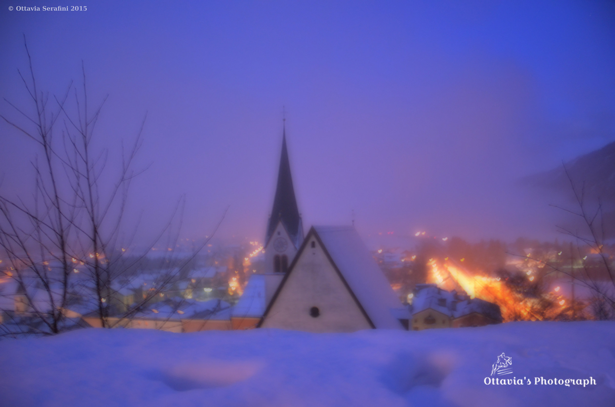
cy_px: 204
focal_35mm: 27
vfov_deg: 47.7
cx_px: 308
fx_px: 460
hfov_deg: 67.5
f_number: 3.5
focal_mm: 18
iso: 3200
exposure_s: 1/2
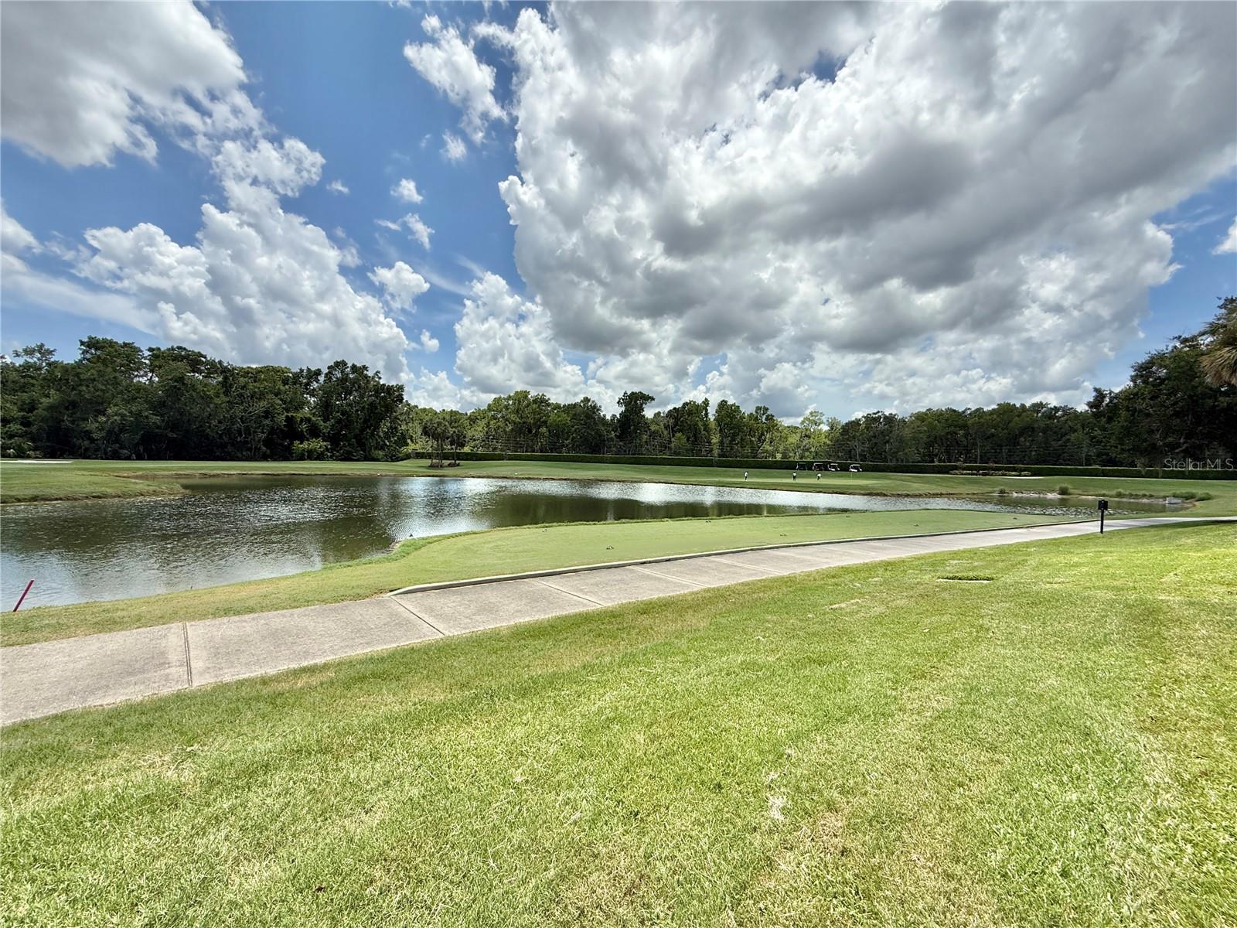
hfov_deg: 102.1
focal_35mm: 14
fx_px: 500
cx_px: 618
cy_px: 464
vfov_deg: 85.7
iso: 50
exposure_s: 1/3289
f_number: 2.2
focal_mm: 2.22
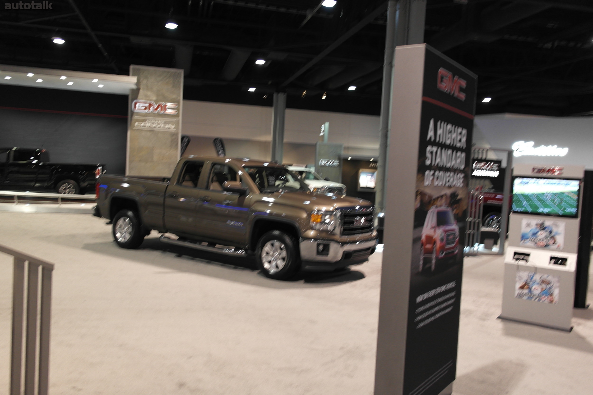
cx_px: 296
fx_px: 494
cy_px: 198
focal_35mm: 30
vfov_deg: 43.6
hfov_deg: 61.9
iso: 400
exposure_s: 1/20
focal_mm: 20
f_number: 3.5
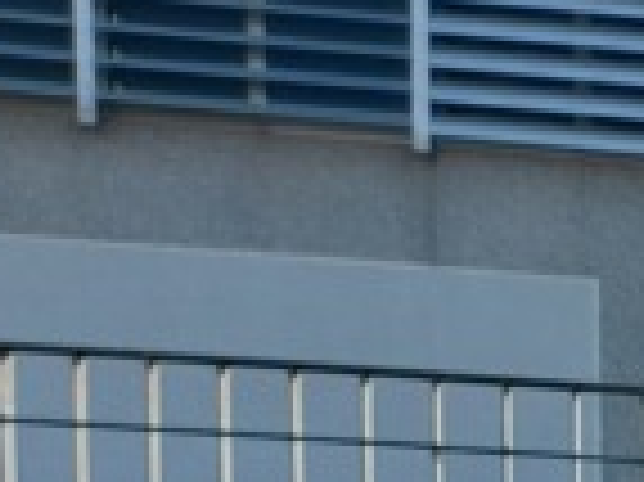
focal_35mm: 114
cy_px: 1117
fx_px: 2119
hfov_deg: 13.8
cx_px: 1396
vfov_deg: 11.1
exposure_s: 1/423
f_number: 1.8
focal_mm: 5.23
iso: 32
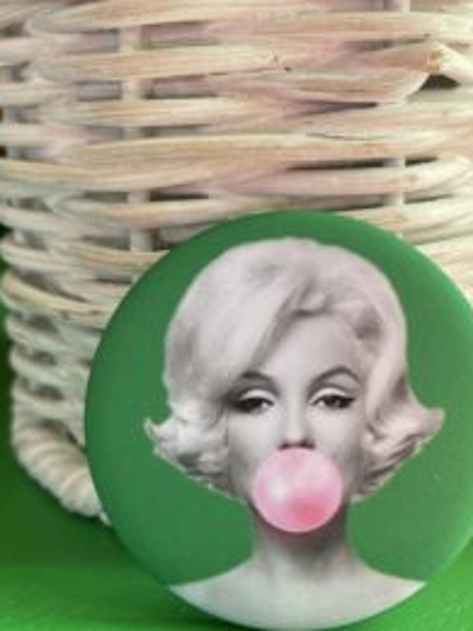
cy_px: 362
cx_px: 301
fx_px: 729
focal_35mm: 40
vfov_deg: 46.7
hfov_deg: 35.7
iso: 64
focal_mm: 4.2
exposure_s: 1/121
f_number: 1.6
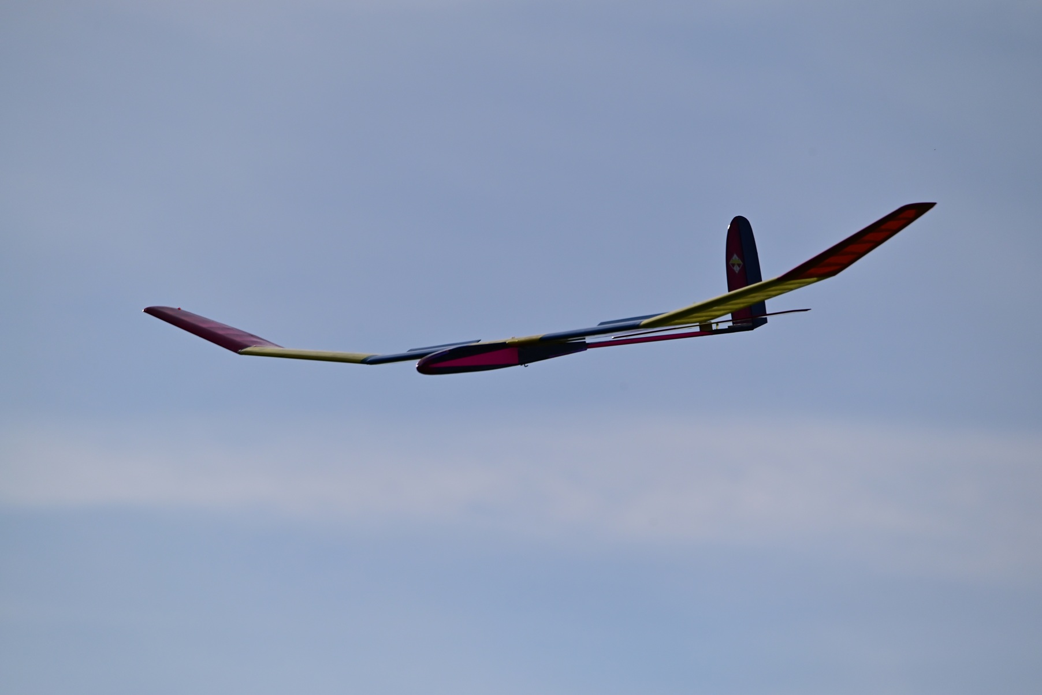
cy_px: 348
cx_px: 521
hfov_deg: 5.2
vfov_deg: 3.4
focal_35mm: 400
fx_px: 11581
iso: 500
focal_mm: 400
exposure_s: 1/5000
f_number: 9
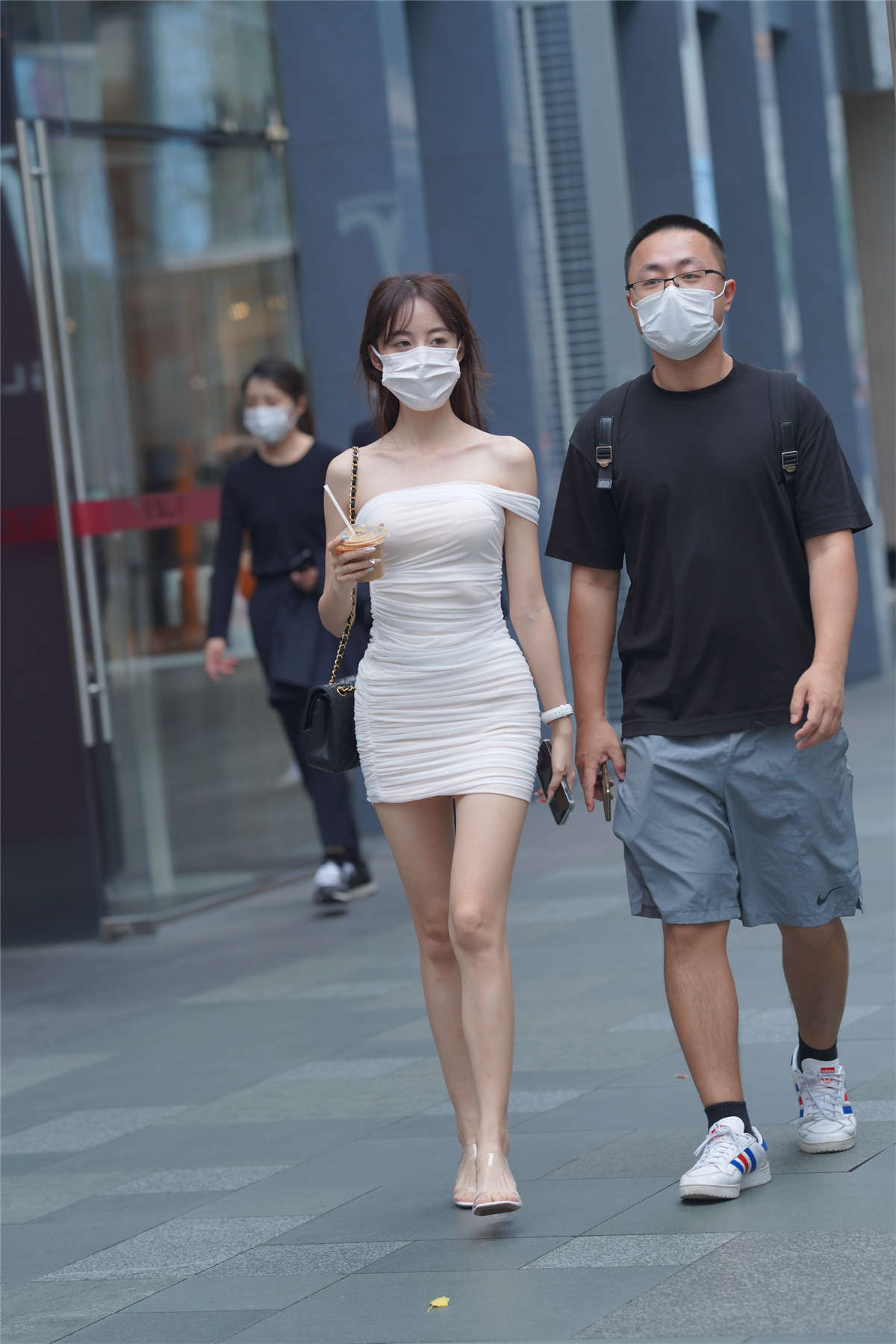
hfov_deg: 10.2
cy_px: 672
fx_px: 5040
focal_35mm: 135
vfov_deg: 15.2
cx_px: 448
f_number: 3.5
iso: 500
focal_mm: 135
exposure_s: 1/500
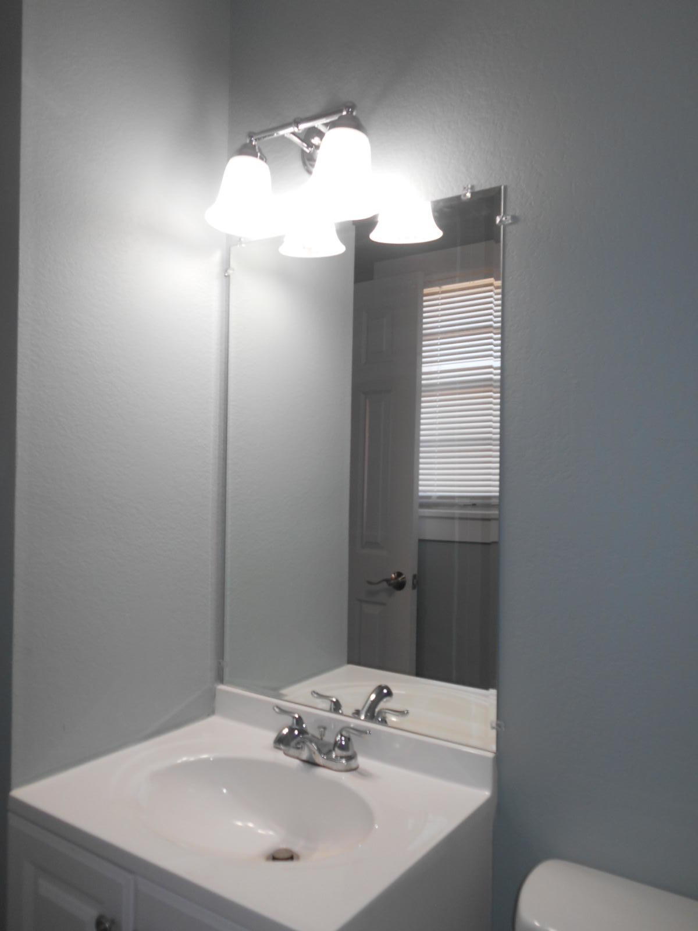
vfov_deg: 67.3
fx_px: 699
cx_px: 349
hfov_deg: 53.1
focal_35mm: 26
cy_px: 466
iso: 80
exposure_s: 1/30
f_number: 3.4
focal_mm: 4.7
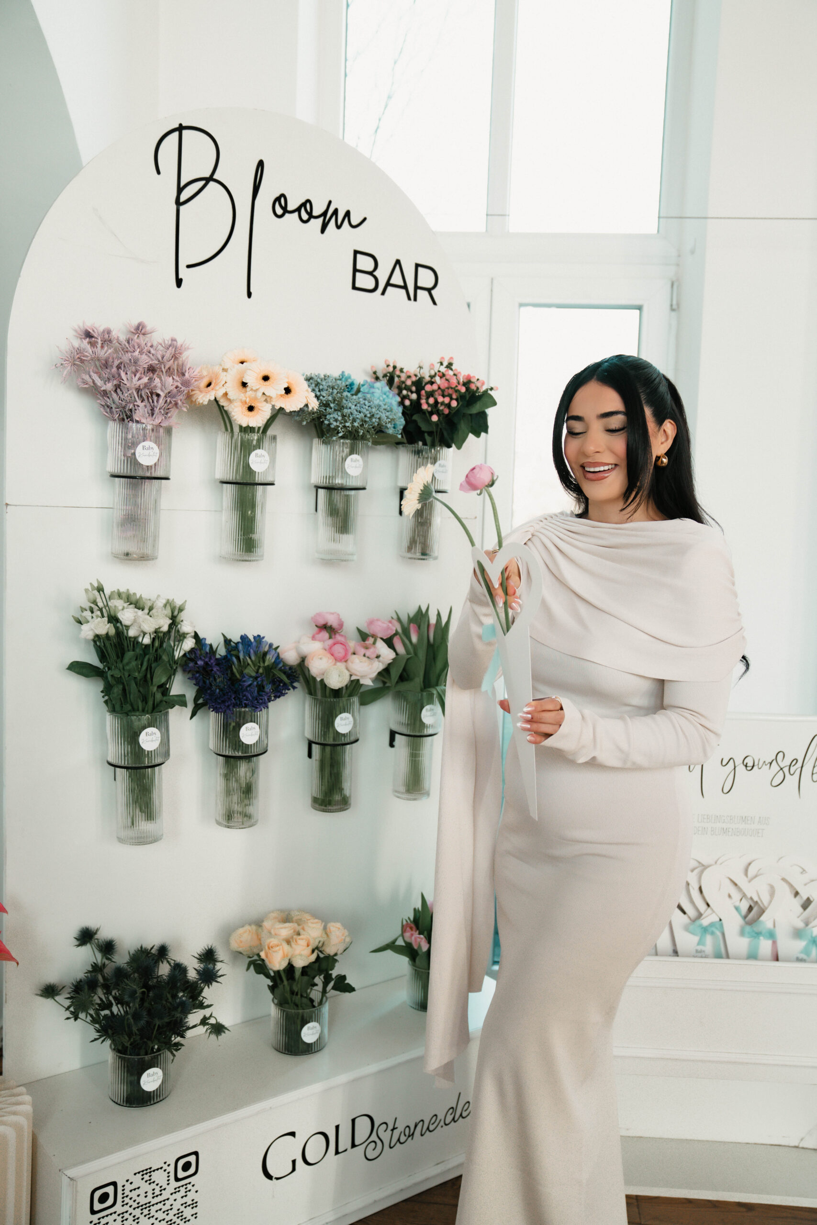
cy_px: 612
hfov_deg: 41.1
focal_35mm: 32
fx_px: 1089
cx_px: 408
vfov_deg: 58.7
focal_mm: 32
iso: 640
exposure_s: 1/250
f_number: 3.2
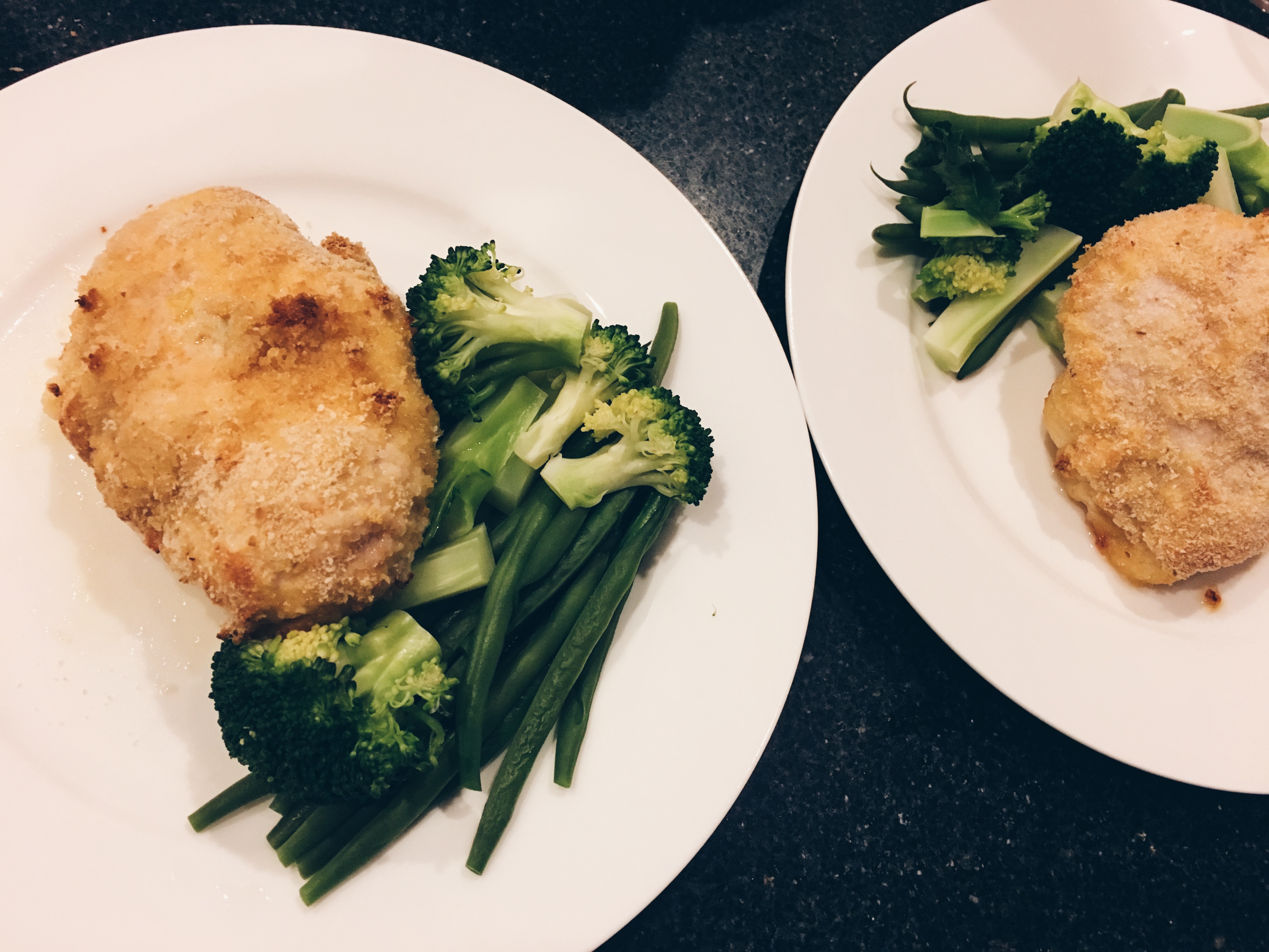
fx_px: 1063
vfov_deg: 48.2
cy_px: 476
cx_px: 634
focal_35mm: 29
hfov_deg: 61.7
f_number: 2.2
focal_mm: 4.15
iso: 250
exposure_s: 1/33
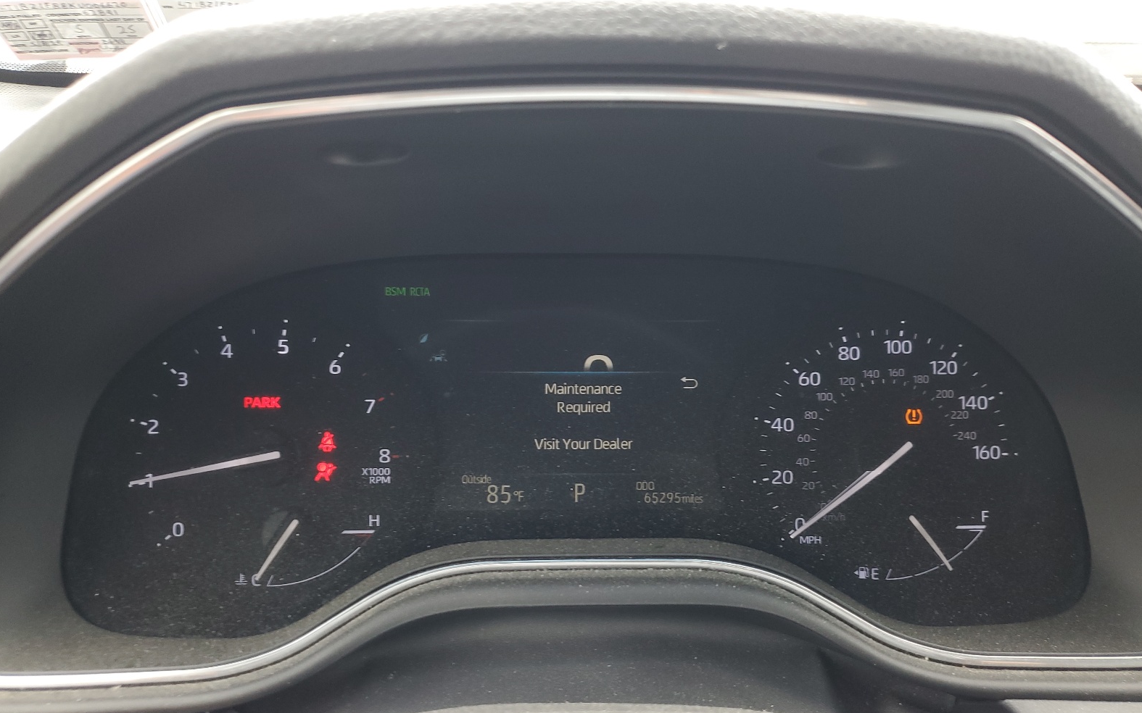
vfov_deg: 44.4
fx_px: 871
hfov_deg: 66.5
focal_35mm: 28
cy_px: 405
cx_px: 576
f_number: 1.5
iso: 60
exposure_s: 1/60.2
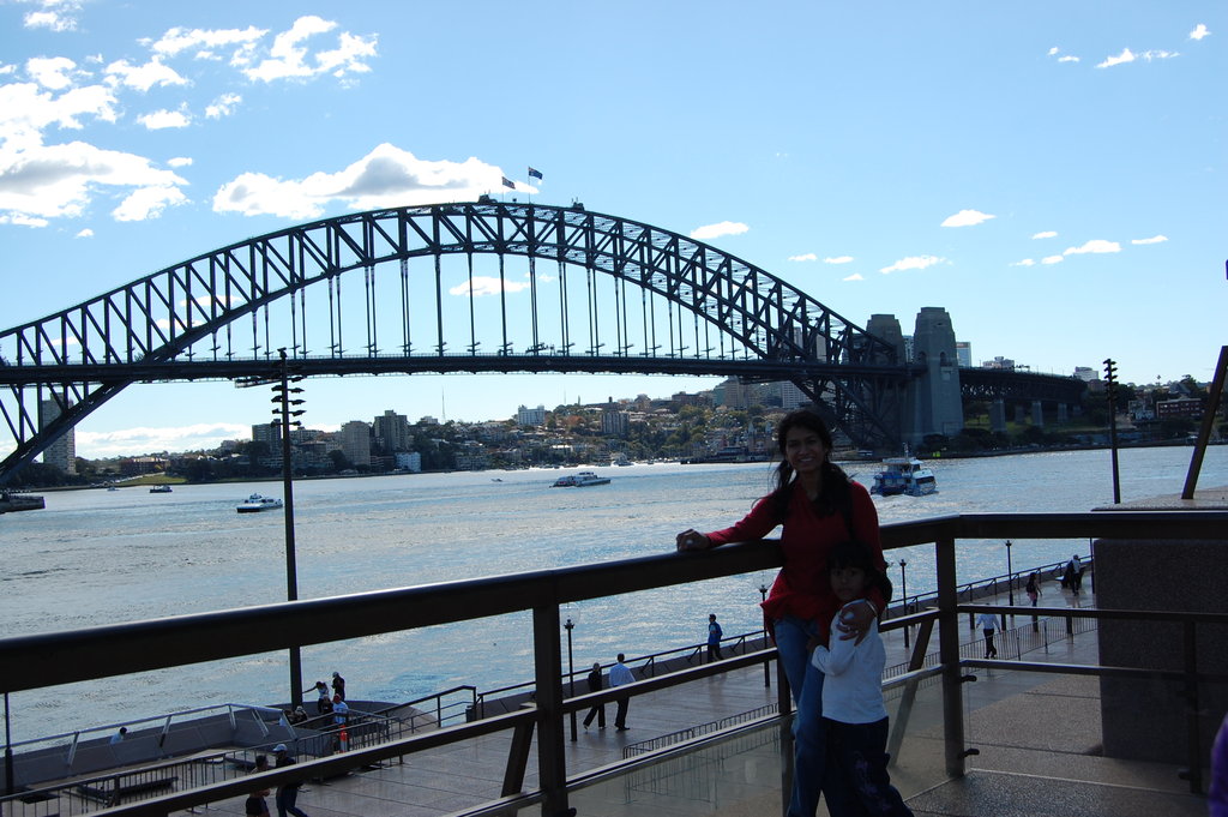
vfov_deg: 34.2
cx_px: 614
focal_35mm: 39
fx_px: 1329
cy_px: 408
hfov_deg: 49.6
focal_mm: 26
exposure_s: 1/320
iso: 200
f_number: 9
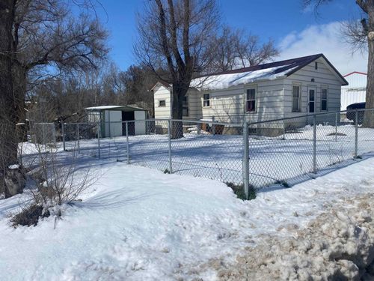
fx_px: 281
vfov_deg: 53.1
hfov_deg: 67.3
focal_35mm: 26
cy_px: 140
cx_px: 187
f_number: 1.8
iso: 40
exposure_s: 1/12658
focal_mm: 4.25
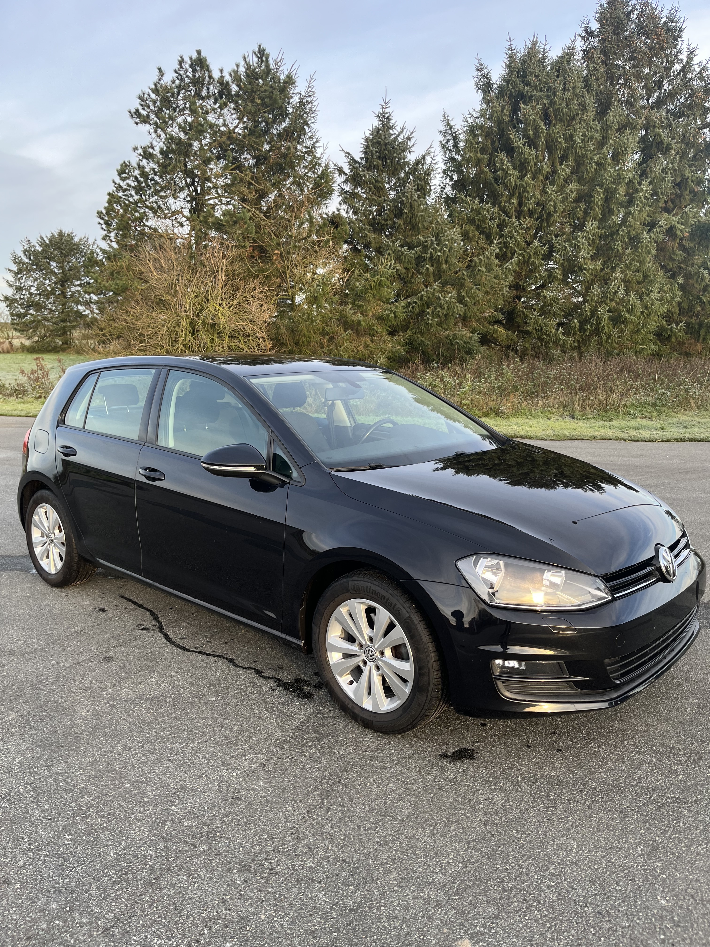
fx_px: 711
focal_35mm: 26
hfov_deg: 53.1
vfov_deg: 67.3
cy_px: 474
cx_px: 355
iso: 40
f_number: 1.6
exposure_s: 1/223
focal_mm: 5.1
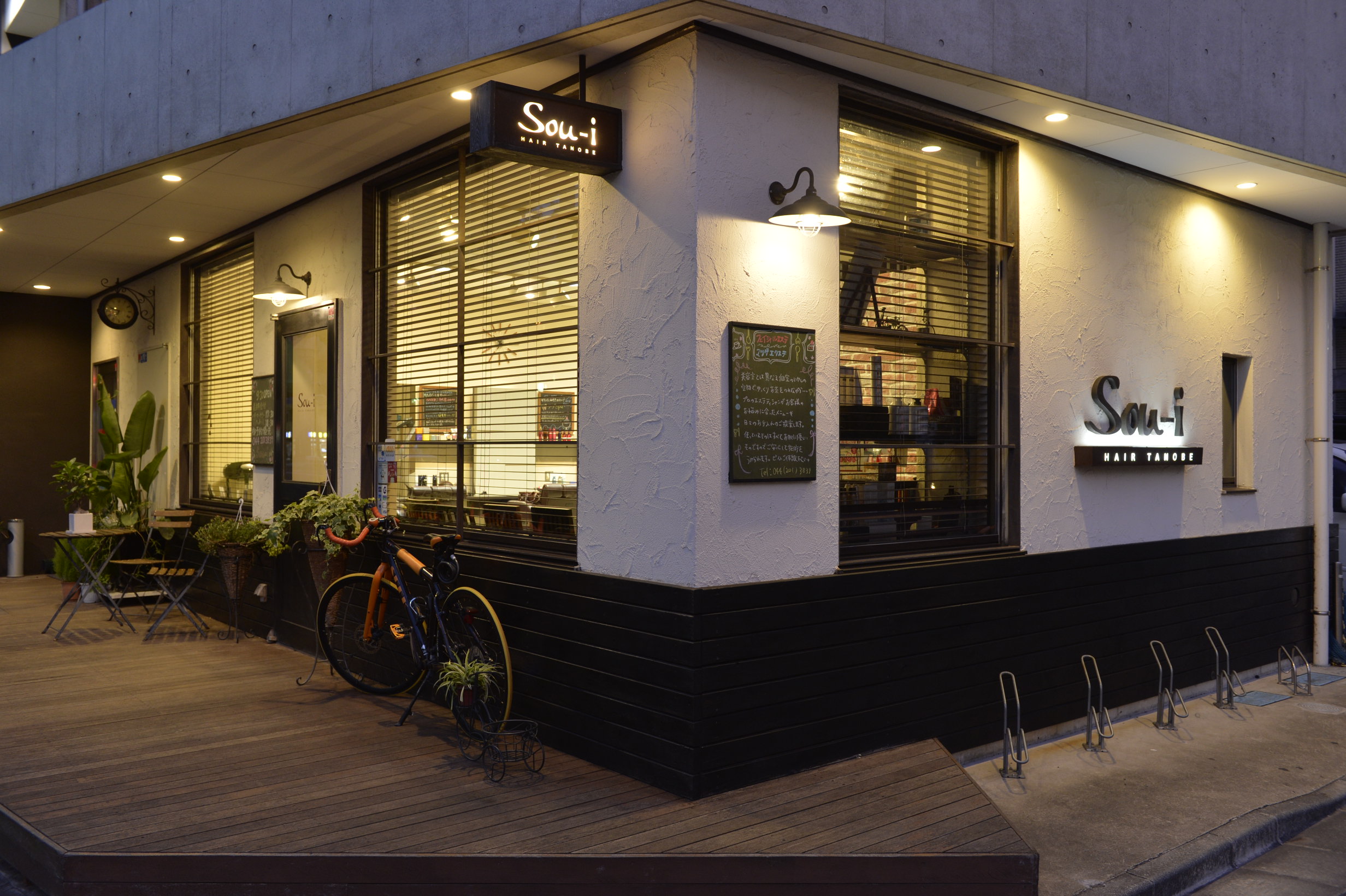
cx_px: 673
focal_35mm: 31
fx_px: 1158
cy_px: 448
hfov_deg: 60.3
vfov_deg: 42.3
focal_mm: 31
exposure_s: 1/25
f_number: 5
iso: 800
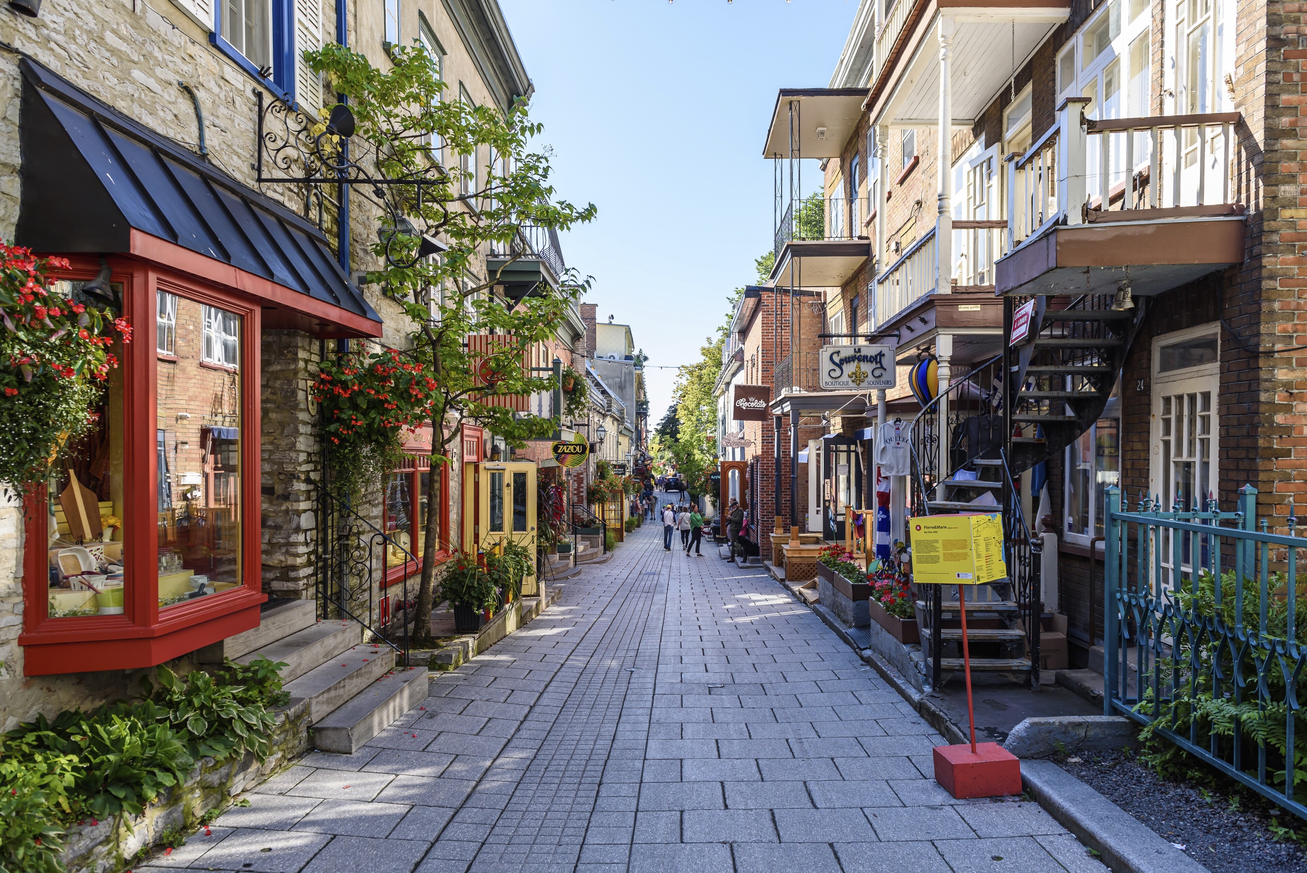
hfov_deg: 73.7
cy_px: 436
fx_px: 872
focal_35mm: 24
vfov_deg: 53.2
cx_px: 654
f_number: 5.6
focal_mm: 24
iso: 200
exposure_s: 1/320
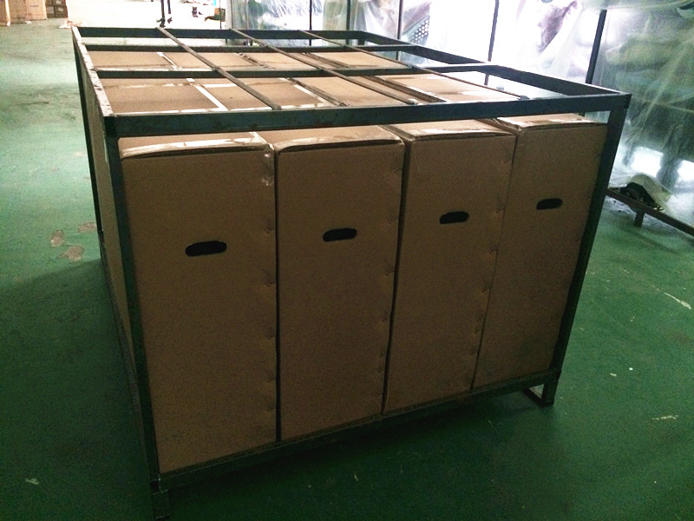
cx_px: 347
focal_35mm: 29
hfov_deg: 61.7
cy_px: 260
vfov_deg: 48.2
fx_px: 581
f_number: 2.2
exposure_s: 1/15
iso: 500
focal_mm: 4.15
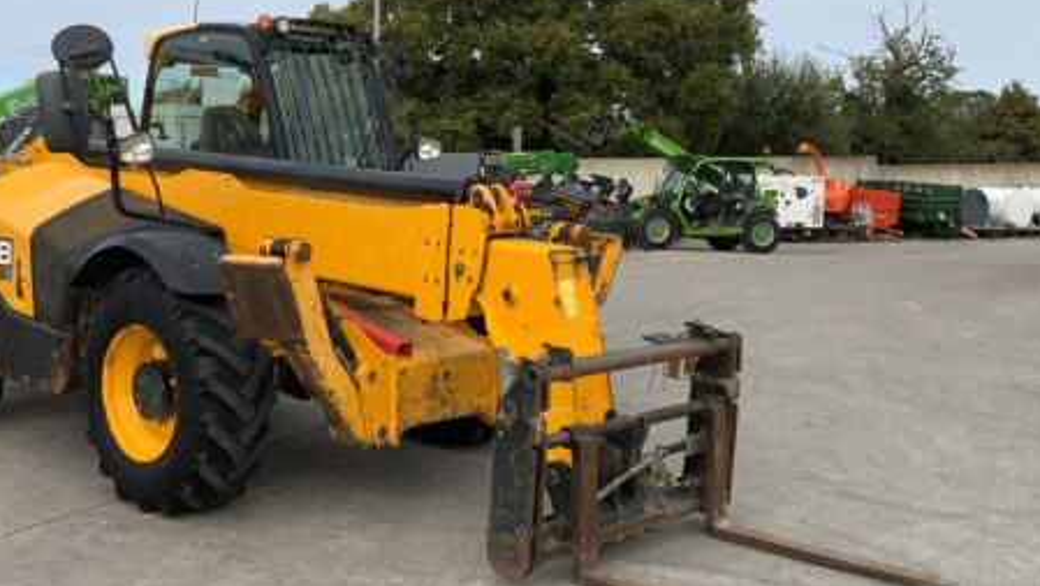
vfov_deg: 26.5
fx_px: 1241
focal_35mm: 45
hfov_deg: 45.4
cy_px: 227
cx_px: 459
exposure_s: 1/1675
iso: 16
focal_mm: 3
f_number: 1.8
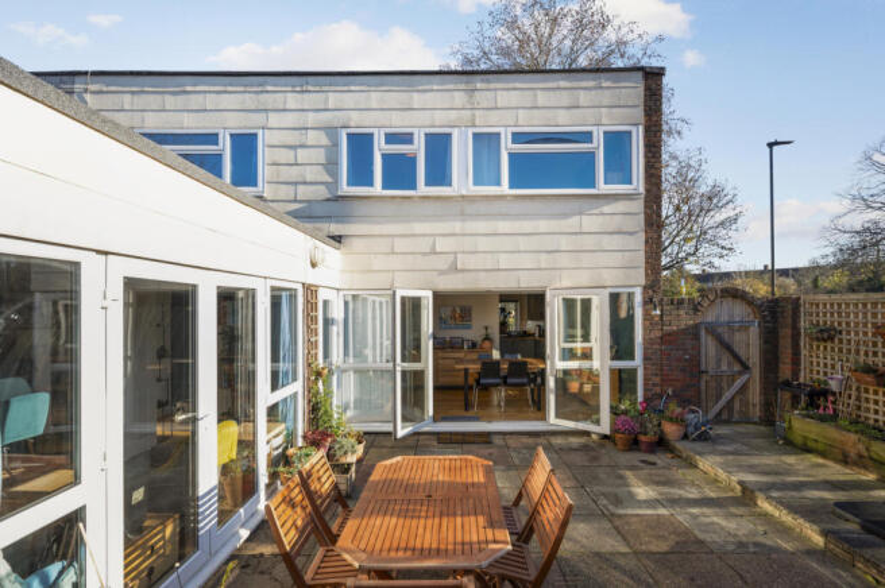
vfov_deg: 70.3
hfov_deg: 93.3
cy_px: 294
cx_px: 442
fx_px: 417
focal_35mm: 17
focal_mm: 17
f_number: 8
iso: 200
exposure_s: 1/160
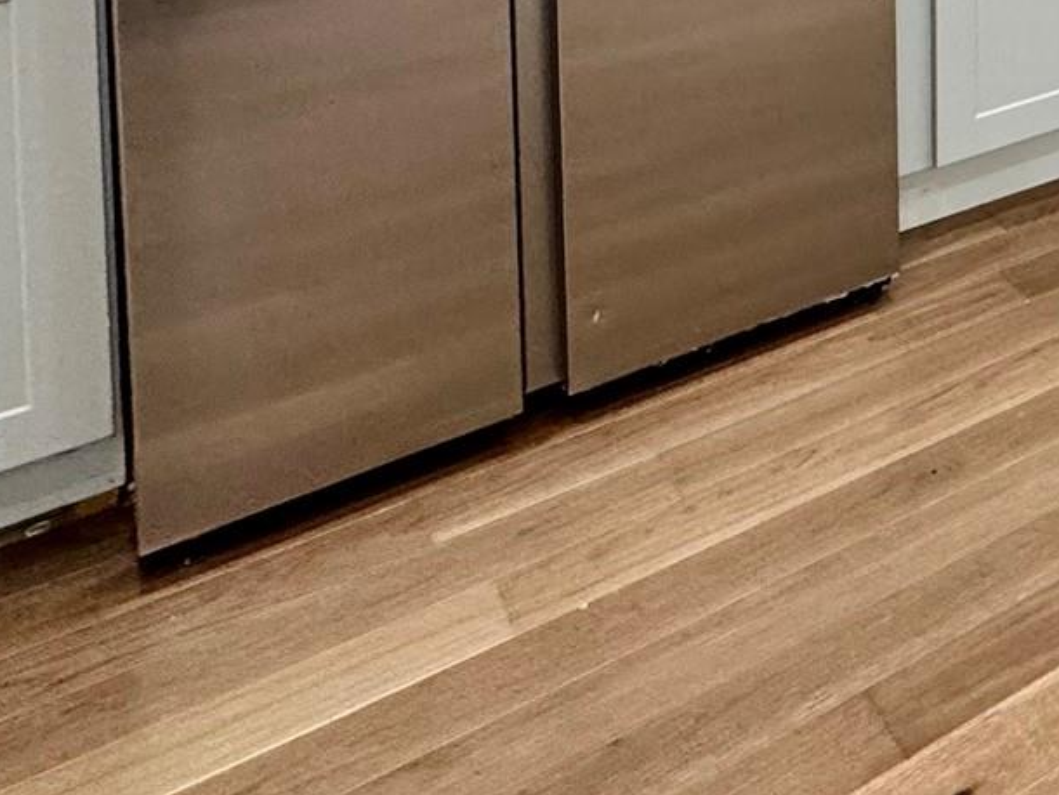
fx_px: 1438
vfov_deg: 23.9
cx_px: 1562
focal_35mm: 47
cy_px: -424
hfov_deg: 28.1
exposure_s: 1/120
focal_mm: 2.22
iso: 250
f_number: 2.2
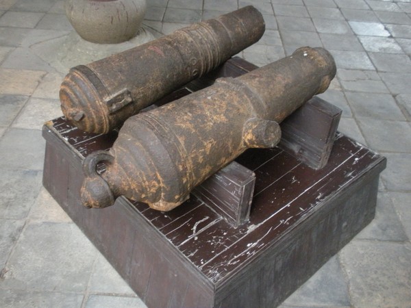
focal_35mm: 36
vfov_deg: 39.7
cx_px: 206
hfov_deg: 51.4
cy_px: 154
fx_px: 427
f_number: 3.5
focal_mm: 6.3
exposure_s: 1/22.3
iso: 400
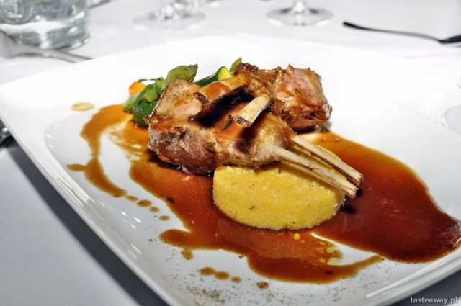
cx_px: 230
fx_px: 671
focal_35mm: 52
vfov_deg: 25.7
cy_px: 153
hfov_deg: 37.9
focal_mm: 35
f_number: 10
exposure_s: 1/60
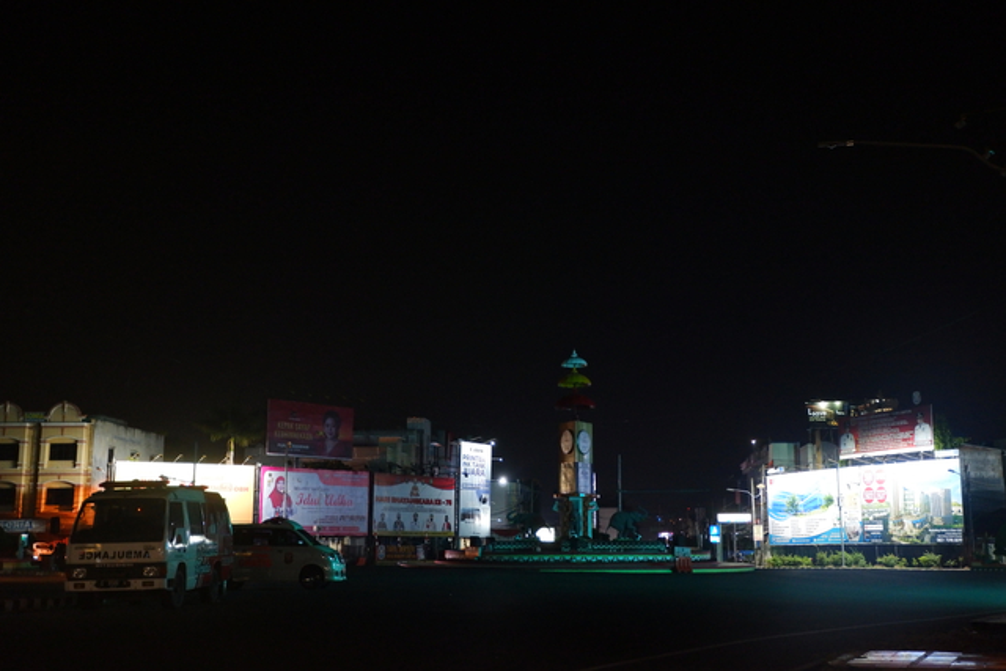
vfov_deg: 34.2
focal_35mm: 39
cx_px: 503
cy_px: 336
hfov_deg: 49.5
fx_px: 1090
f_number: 4.5
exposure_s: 1/15
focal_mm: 26.9
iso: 2000
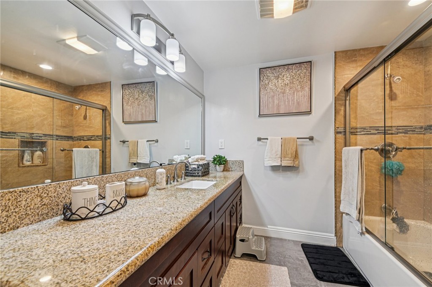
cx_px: 216
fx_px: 180
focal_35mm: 15
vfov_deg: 77.2
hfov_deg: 100.5
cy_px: 144
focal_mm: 15
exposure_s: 1/6
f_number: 8
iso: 250
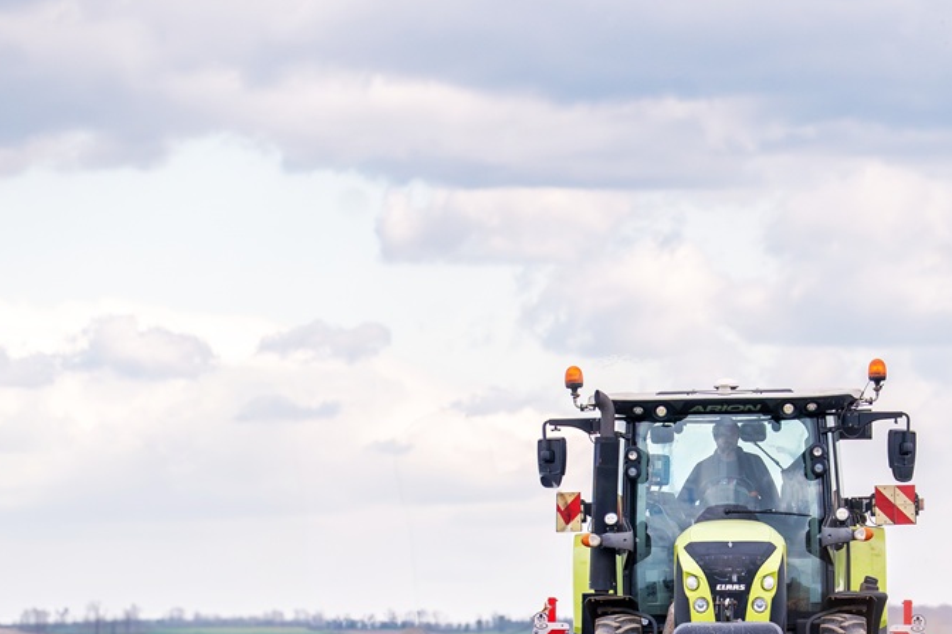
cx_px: 731
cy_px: 675
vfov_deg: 3.1
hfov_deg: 4.6
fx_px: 11817
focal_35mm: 447
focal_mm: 200
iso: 2000
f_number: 5.6
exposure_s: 1/6400
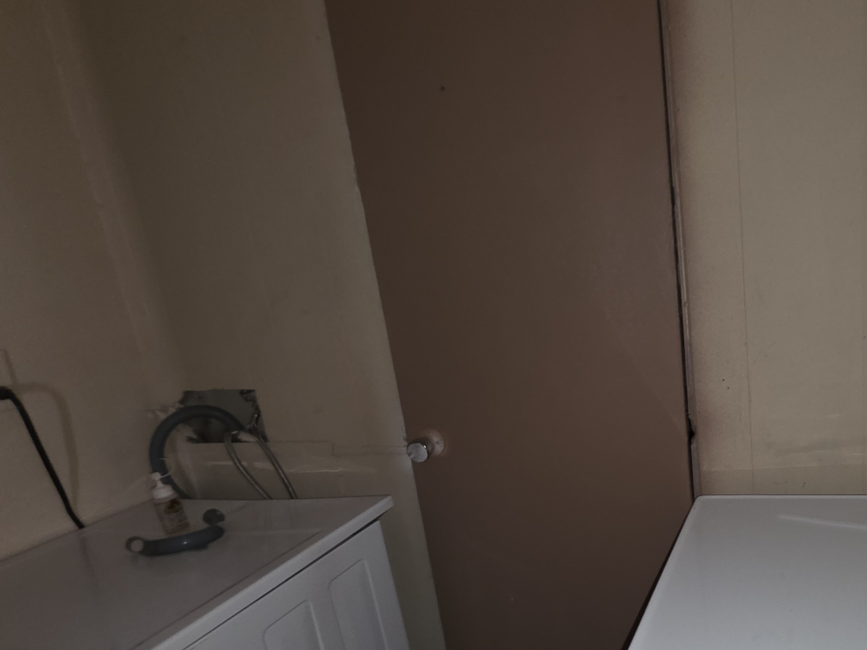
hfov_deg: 68.2
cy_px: 432
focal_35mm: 24
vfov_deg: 55.7
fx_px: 601
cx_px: 620
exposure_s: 1/11.9
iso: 2000
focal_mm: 2.2
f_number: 1.9
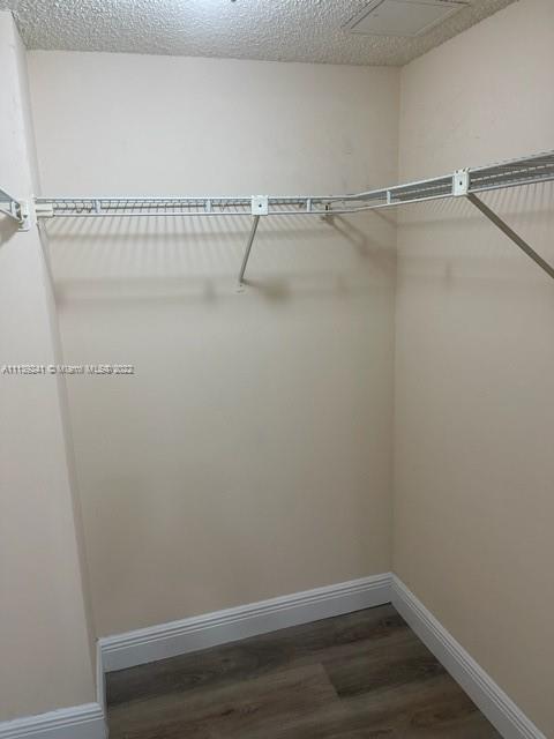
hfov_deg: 53.1
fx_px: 555
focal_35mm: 26
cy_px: 370
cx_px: 277
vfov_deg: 67.3
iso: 80
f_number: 1.6
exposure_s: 1/120
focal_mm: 5.1
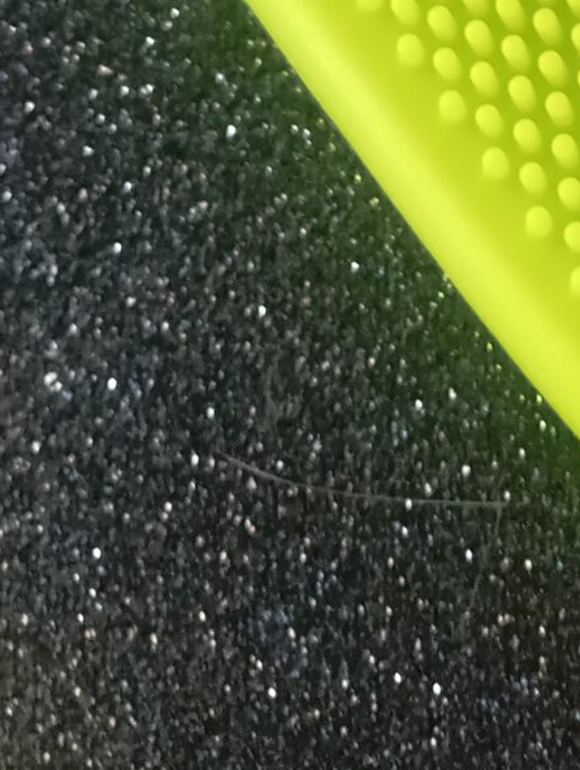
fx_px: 2695
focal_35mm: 121
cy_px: -667
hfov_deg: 11.9
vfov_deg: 14.2
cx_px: 788
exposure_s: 1/50
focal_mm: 4.25
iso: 113
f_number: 1.8
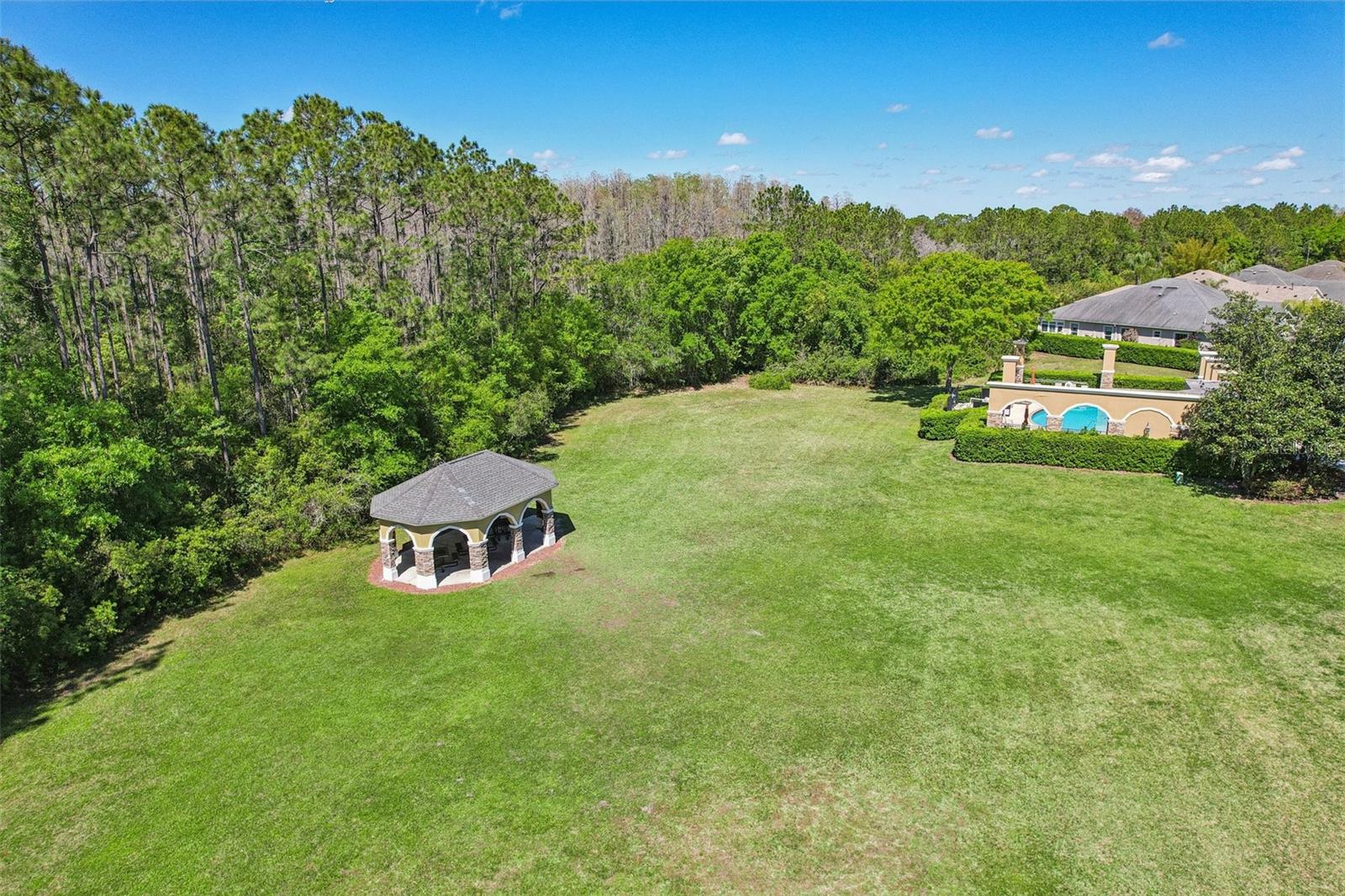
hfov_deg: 78.6
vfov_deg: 57.2
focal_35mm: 22
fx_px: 822
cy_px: 448
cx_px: 672
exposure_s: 1/1600
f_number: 2.8
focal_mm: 8.4
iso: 100
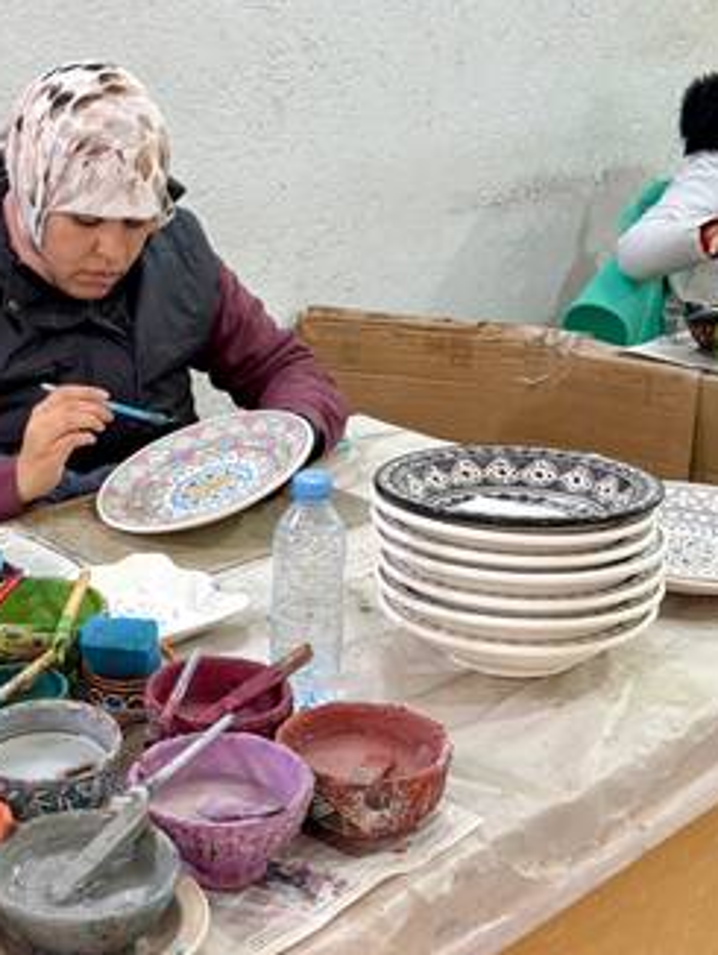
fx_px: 1409
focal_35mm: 51
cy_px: 580
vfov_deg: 37.3
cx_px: 79
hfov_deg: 27.6
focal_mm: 5.96
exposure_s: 1/100
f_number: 1.6
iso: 125
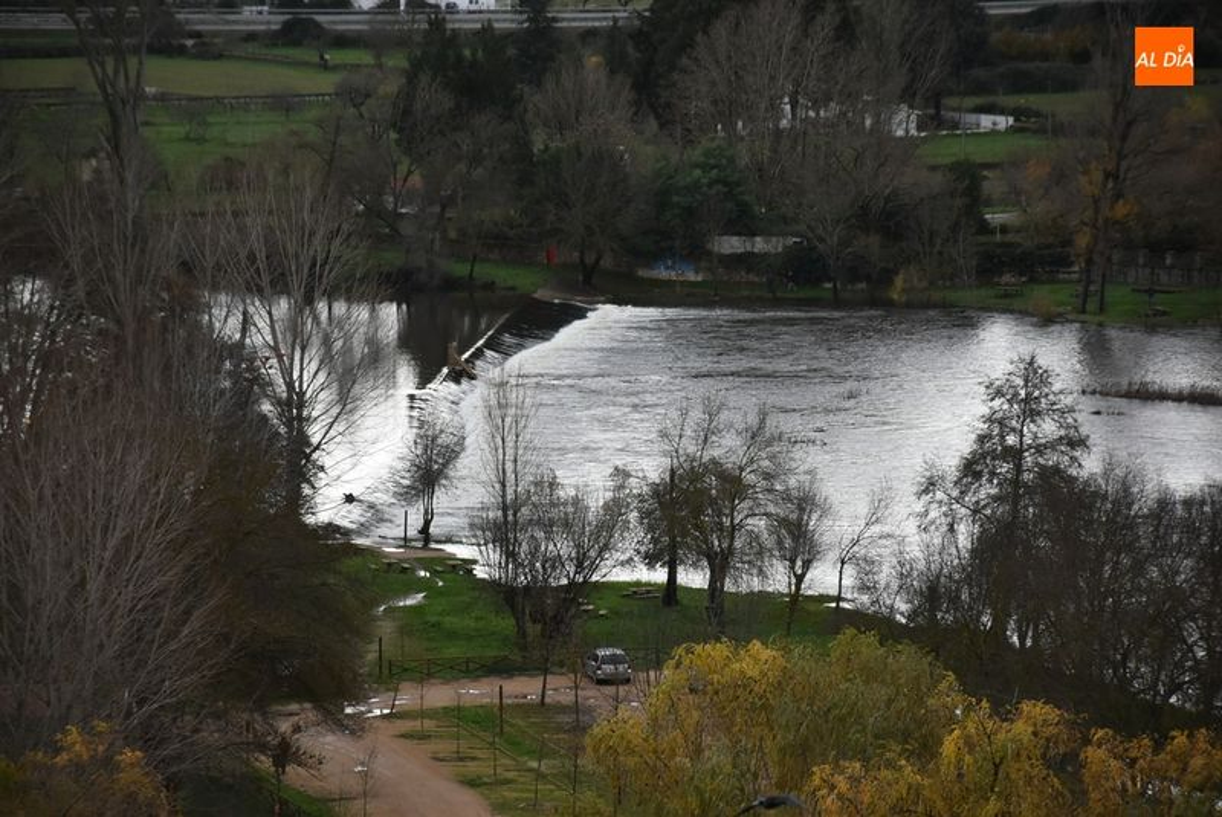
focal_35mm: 210
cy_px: 408
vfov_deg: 6.6
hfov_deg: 9.8
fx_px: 7135
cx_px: 611
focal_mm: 140
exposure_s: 1/1000
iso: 800
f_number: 5.6
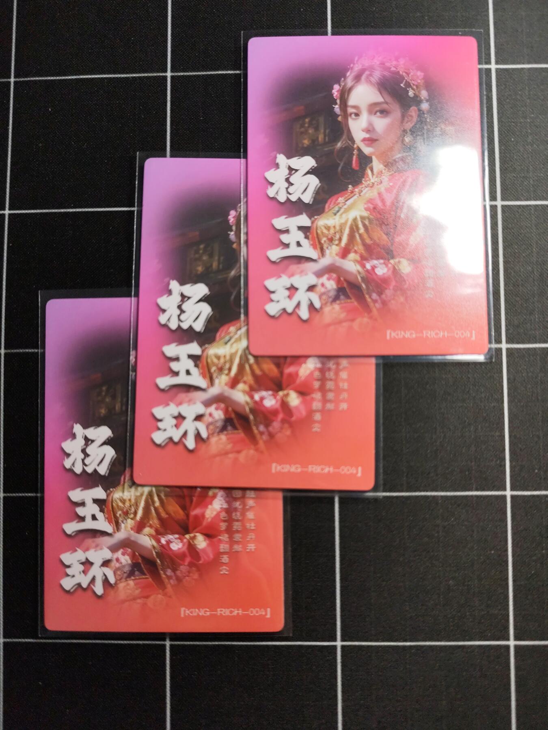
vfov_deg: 63.4
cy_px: 365
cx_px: 274
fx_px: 591
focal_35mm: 28
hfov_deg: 49.7
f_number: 1.65
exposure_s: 1/50
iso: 200
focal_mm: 6.14
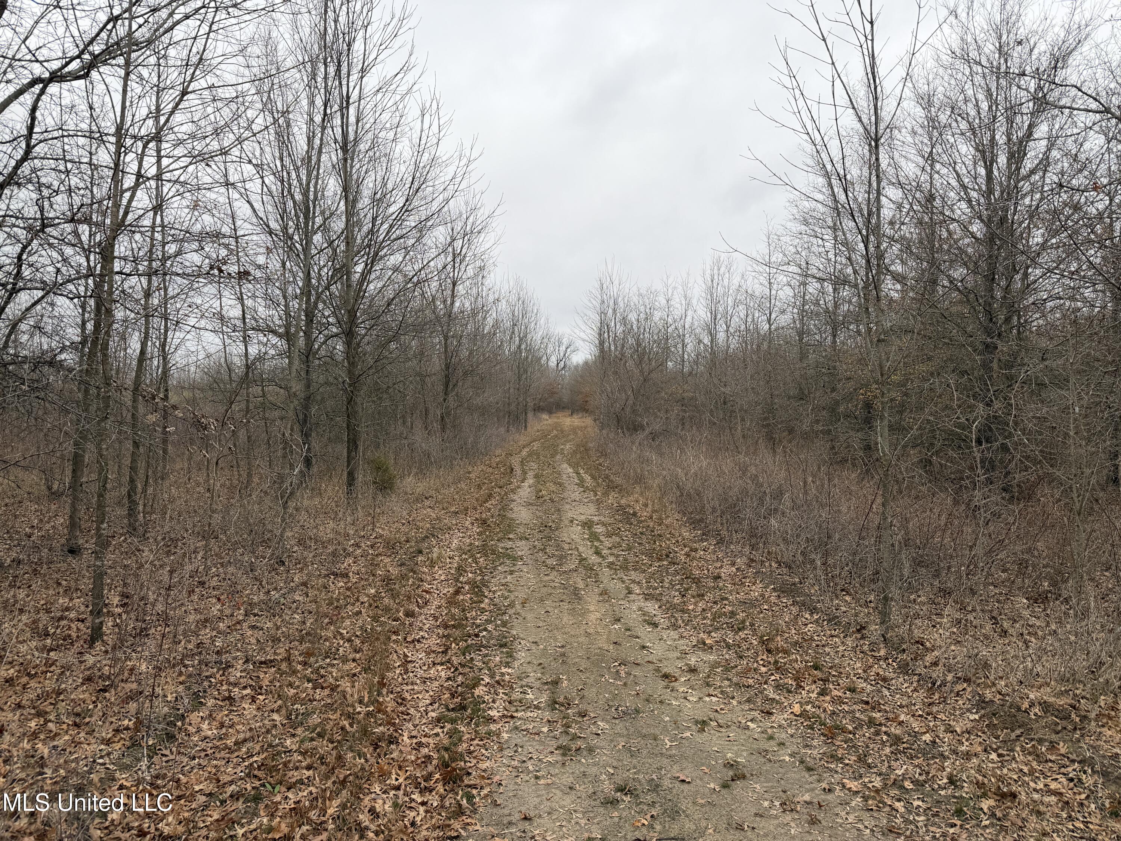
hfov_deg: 71.6
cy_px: 420
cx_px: 560
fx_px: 777
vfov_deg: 56.8
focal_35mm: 24
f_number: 1.78
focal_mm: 6.76
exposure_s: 1/1174
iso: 80
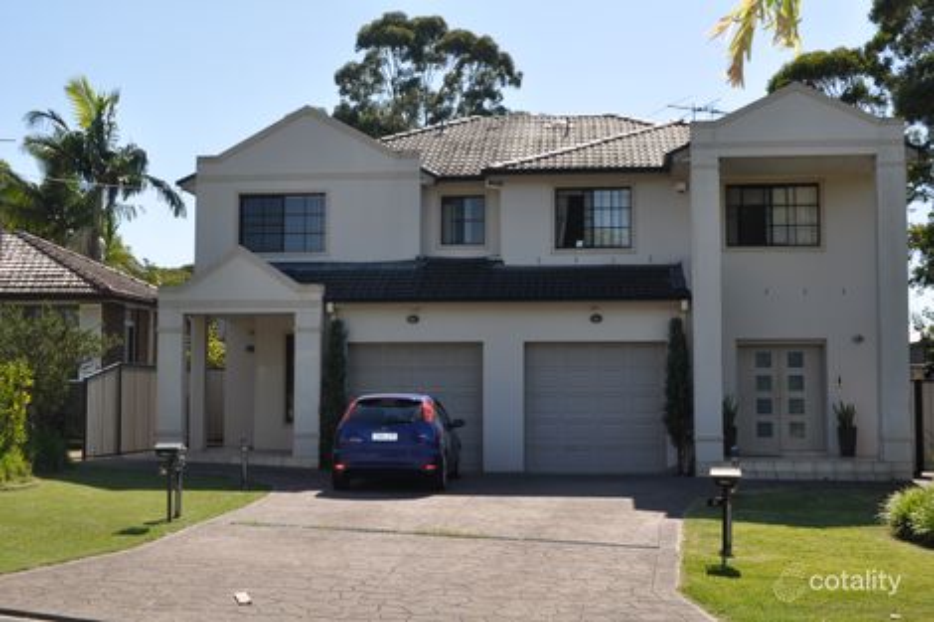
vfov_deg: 28.1
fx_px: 1245
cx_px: 467
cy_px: 311
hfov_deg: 41.1
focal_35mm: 48
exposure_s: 1/200
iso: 200
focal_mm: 32
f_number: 11
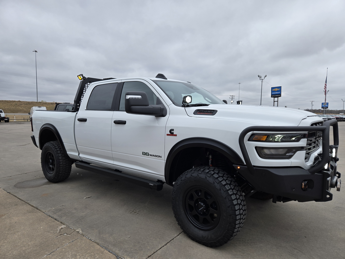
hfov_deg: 73.9
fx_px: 229
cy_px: 130
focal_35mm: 23
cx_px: 172
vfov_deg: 58.9
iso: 80
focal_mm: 5.4
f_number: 1.8
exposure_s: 1/1930
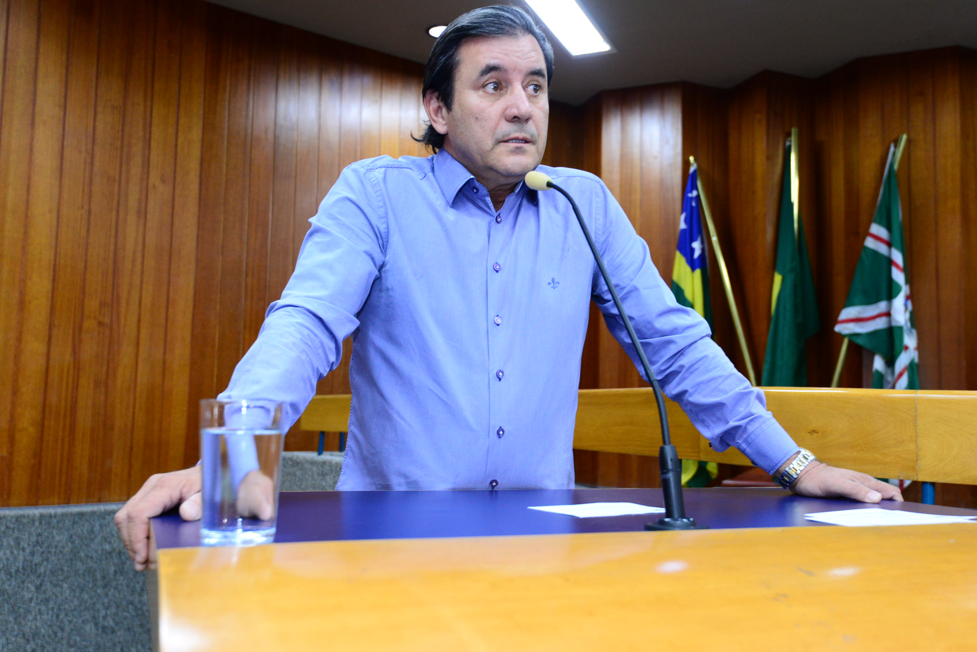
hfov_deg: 54.4
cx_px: 488
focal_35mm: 35
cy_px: 326
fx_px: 950
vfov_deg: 37.9
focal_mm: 35
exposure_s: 1/60
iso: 2500
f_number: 5
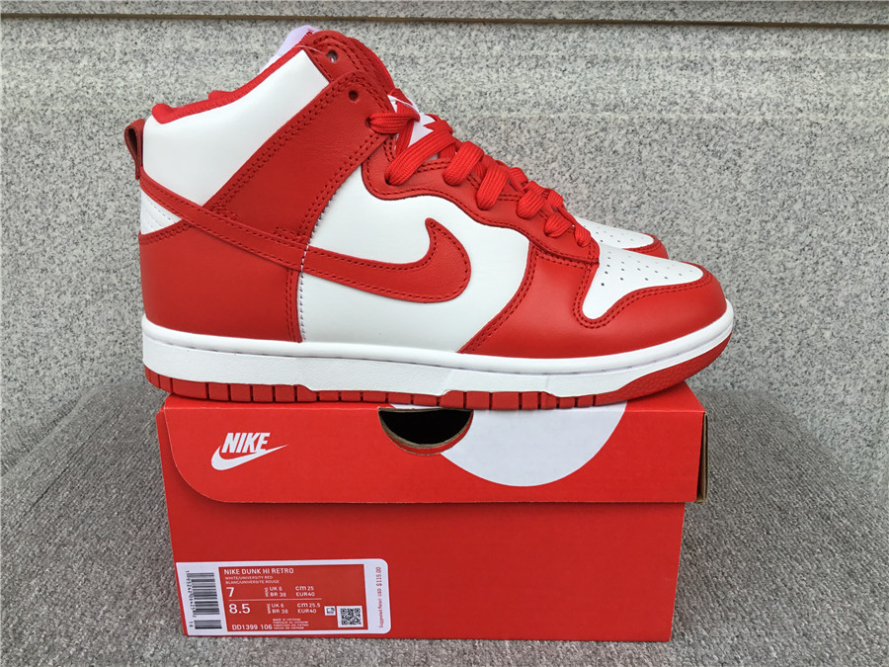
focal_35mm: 31
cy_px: 334
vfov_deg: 45.4
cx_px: 444
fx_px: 796
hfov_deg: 58.4
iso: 25
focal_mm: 3.3
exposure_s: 1/239
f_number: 2.4
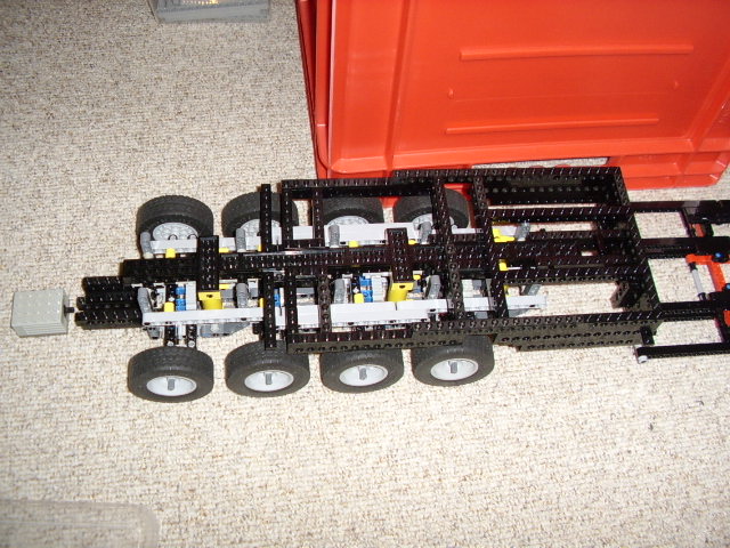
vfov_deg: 46.8
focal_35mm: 30
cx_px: 365
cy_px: 274
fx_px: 633
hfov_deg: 60.0
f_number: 2.9
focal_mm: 5.8
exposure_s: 1/30
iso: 183
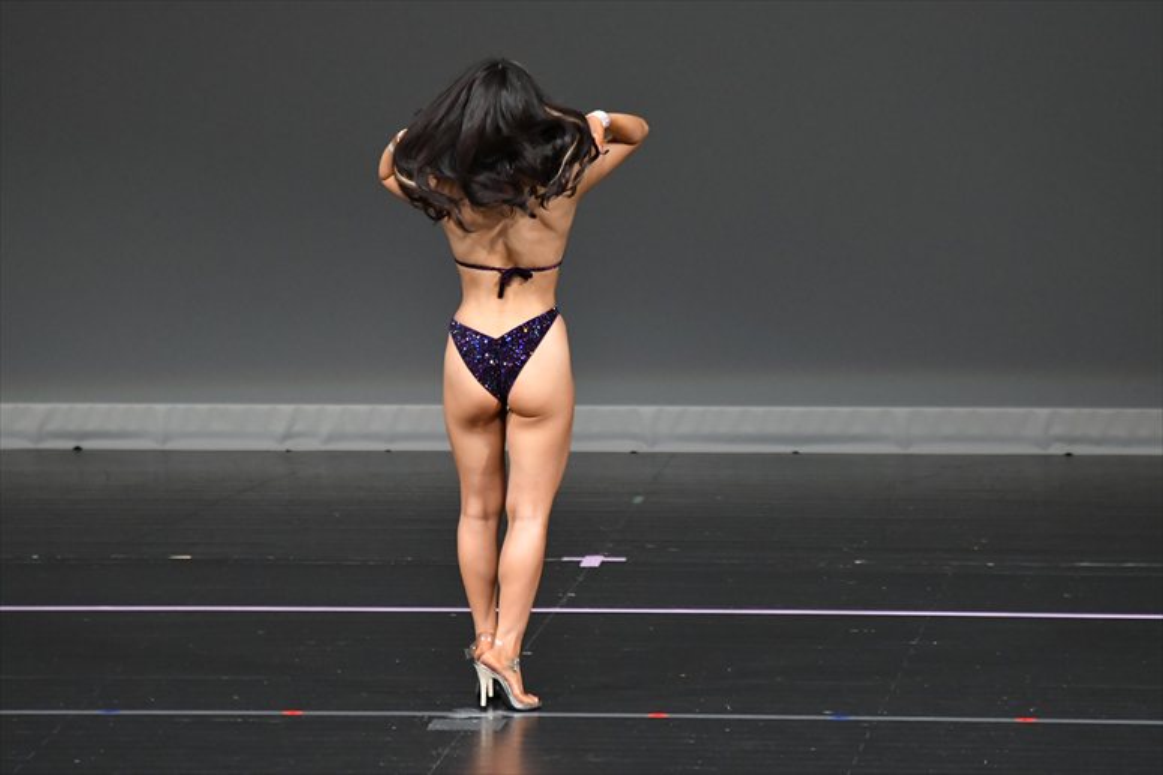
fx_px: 12109
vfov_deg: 3.7
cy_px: 388
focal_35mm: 375
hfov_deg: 5.5
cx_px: 582
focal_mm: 250
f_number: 5.6
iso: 4000
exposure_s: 1/400
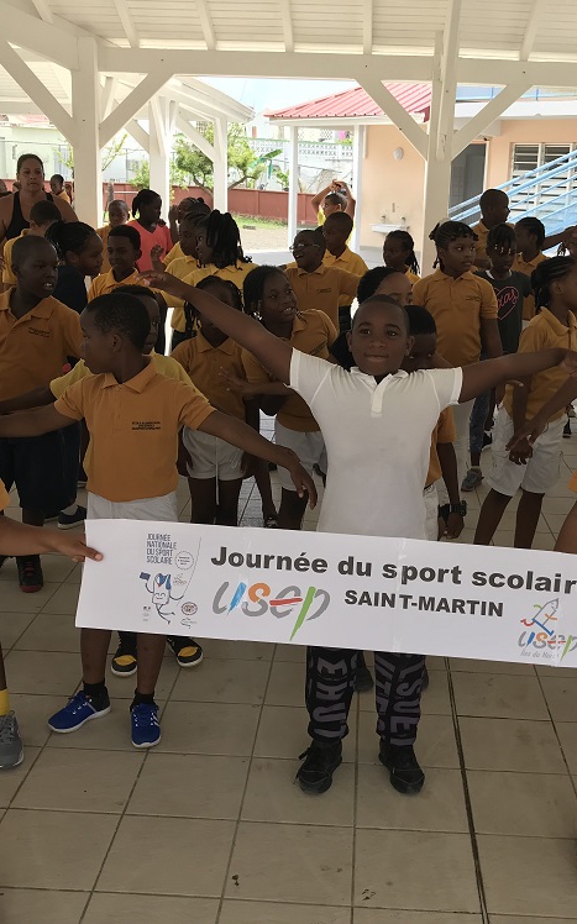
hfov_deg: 31.9
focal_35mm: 40
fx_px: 1007
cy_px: 458
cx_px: 340
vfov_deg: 49.3
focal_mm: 3.99
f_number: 1.8
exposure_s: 1/346
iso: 20
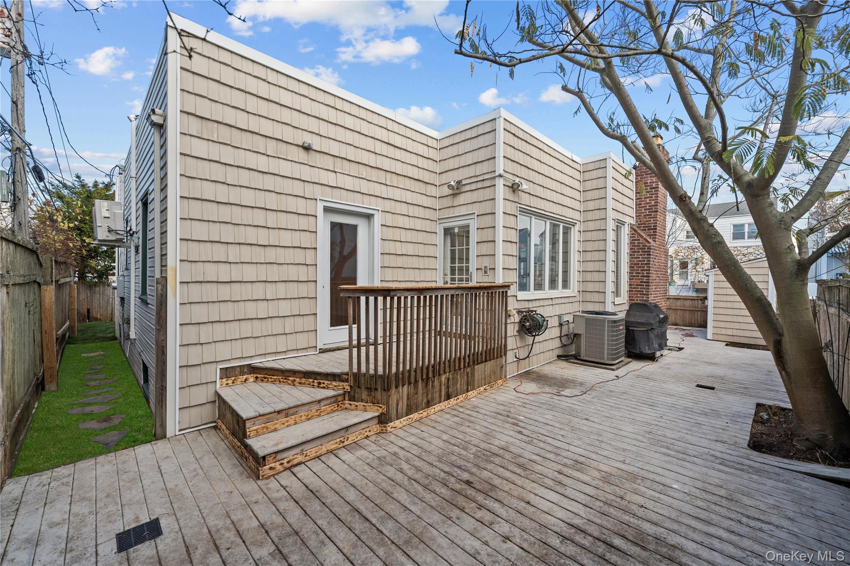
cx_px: 425
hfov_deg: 104.3
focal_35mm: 14
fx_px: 331
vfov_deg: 81.2
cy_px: 283
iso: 800
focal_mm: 14
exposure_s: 1/320
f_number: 8
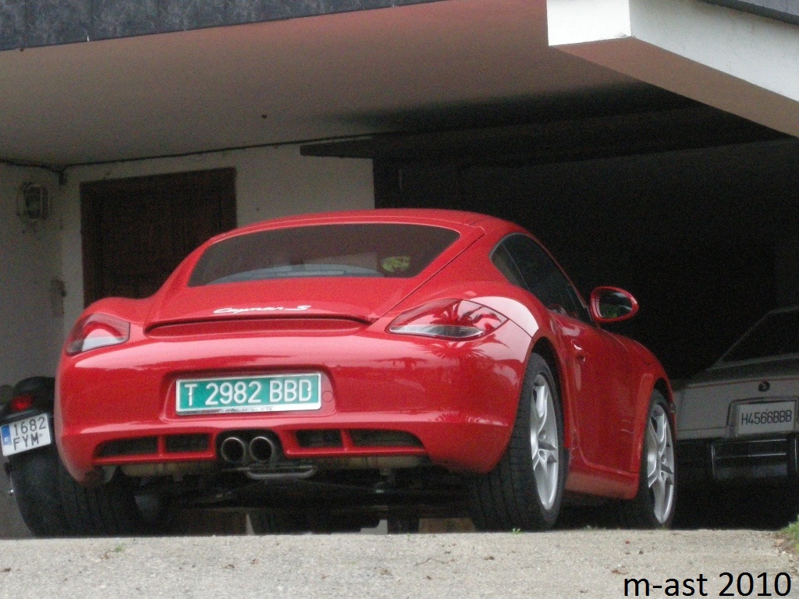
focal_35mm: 123
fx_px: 2839
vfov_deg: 12.0
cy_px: 300
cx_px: 400
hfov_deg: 16.0
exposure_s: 1/263
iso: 400
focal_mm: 26.3
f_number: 5.3
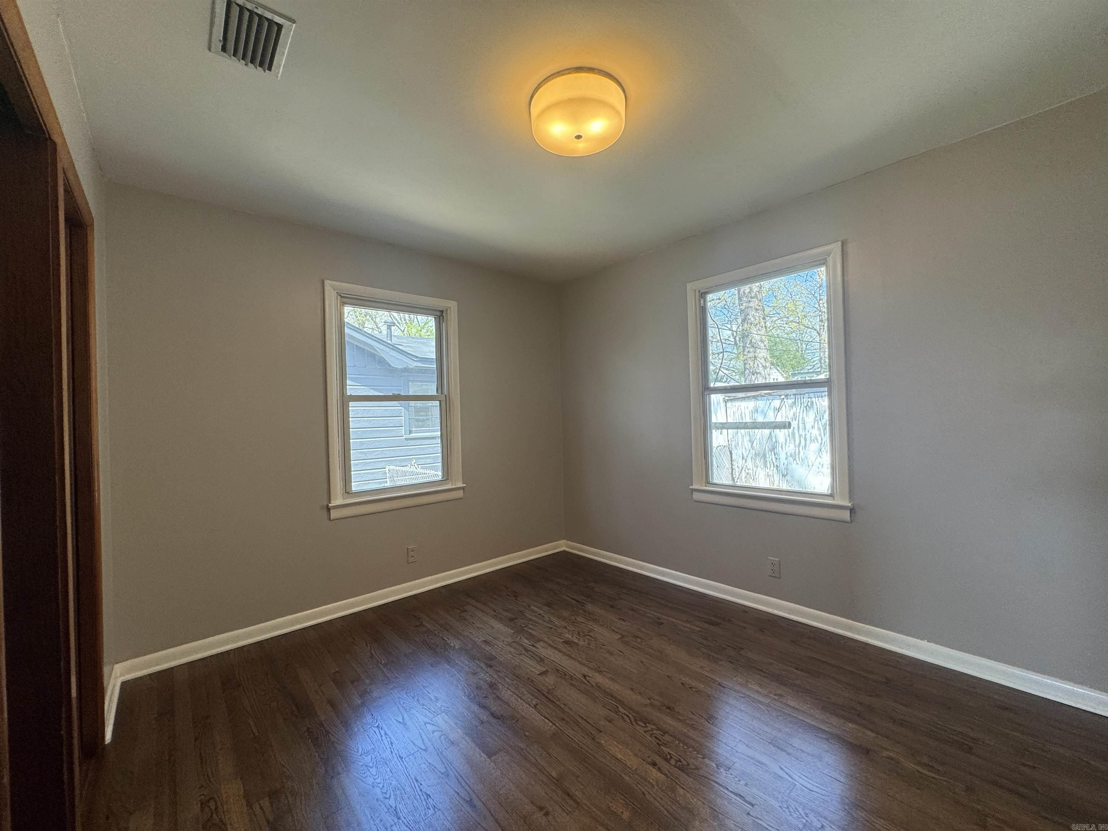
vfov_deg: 85.7
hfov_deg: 102.1
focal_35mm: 14
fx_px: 448
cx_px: 554
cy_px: 416
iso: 125
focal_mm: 2.22
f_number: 2.2
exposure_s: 1/120
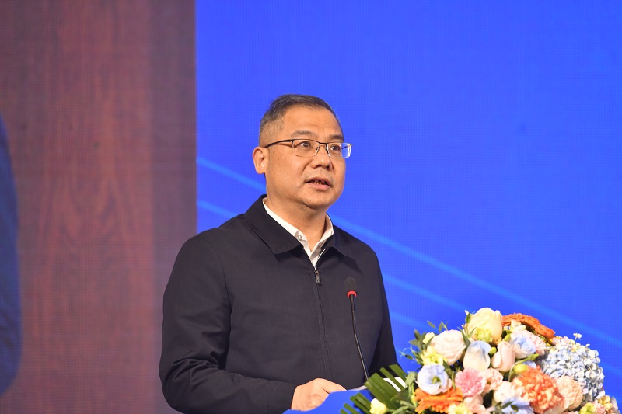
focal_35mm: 180
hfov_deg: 11.4
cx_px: 311
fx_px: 3109
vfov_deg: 7.6
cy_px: 207
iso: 800
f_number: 3.5
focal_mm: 180
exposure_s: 1/200
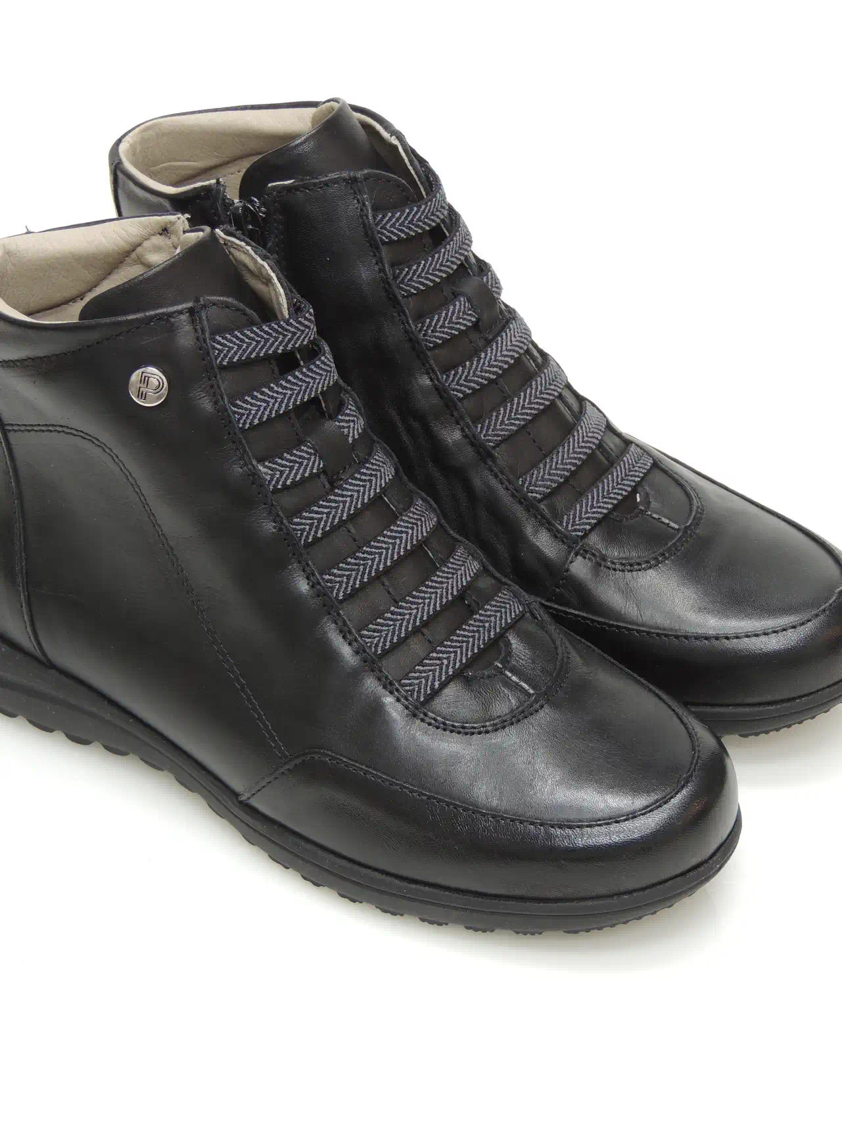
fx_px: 3405
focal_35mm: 105
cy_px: 562
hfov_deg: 14.1
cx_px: 421
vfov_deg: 18.7
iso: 100
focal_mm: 18.7
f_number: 4.2
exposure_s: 1/5
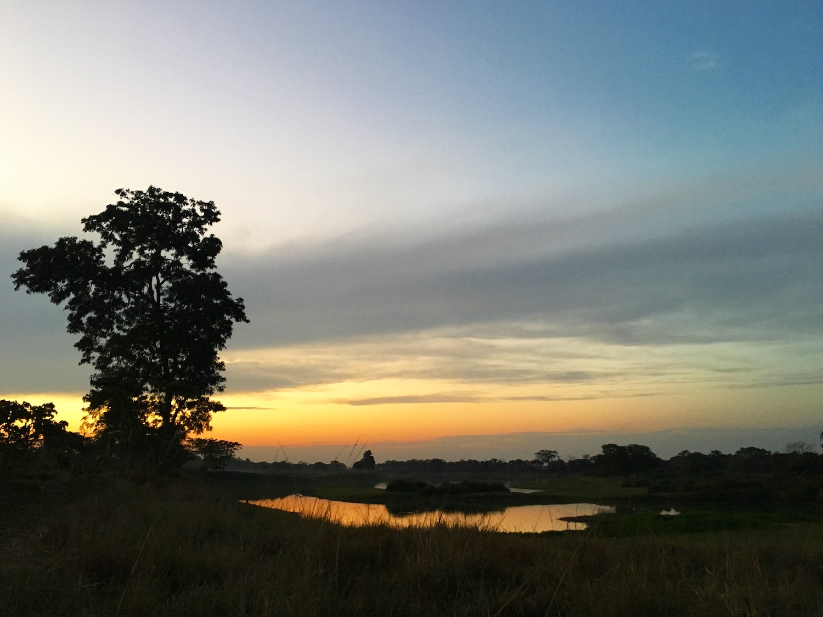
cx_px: 412
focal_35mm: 29
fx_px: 689
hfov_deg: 61.7
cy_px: 308
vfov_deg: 48.2
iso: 200
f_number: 2.2
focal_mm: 4.15
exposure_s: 1/33
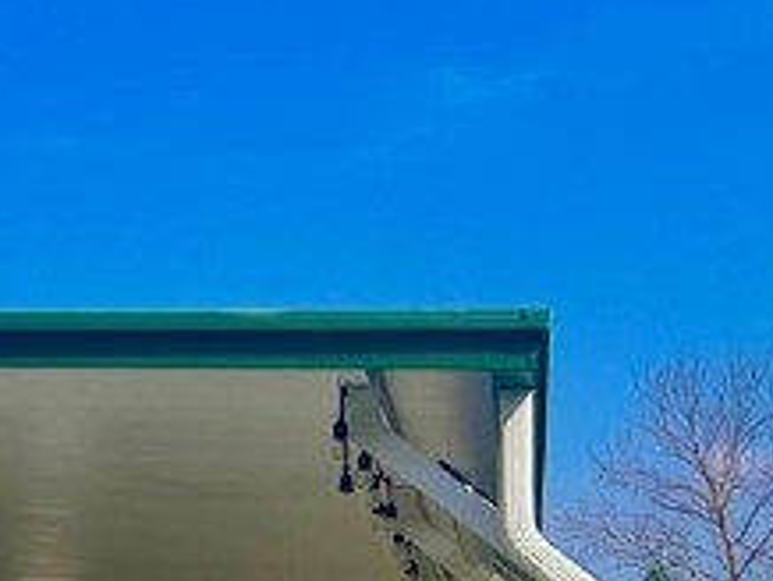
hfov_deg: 13.1
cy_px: 666
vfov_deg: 11.9
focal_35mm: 122
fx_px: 2727
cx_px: -936
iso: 50
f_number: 1.5
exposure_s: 1/7463
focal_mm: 5.7
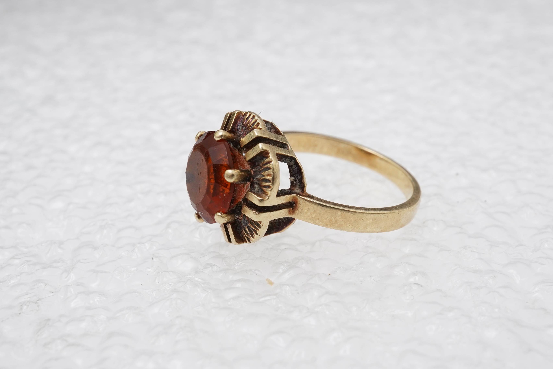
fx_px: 691
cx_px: 276
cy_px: 184
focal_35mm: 45
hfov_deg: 43.6
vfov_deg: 29.9
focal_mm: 30
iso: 500
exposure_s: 1/125
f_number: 22
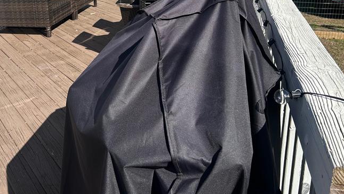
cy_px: 12
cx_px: 110
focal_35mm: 45
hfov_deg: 44.7
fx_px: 411
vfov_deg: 25.5
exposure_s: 1/4630
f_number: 1.5
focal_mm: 5.7
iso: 50
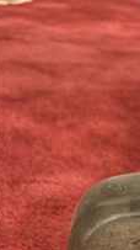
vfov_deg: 30.2
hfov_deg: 17.3
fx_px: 430
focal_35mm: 65
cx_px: 188
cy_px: 247
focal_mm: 4.2
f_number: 1.6
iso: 400
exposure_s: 1/10
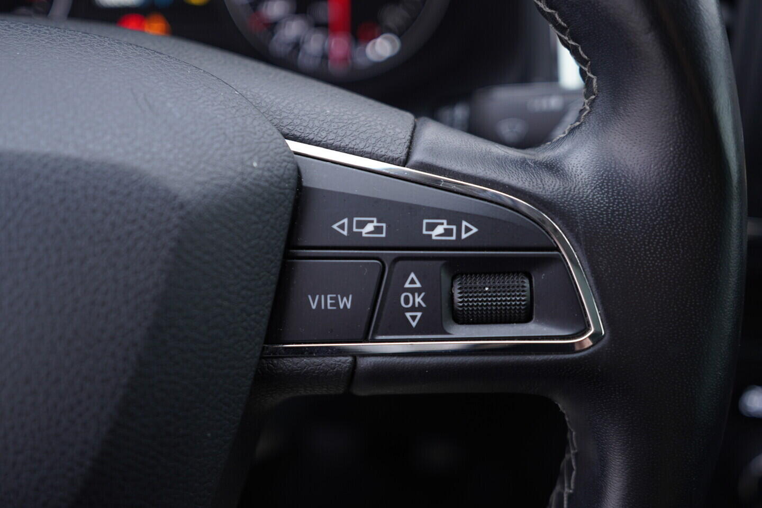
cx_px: 381
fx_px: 762
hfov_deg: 53.1
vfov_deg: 36.9
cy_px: 254
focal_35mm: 36
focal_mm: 24
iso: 200
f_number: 2.8
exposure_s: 1/40
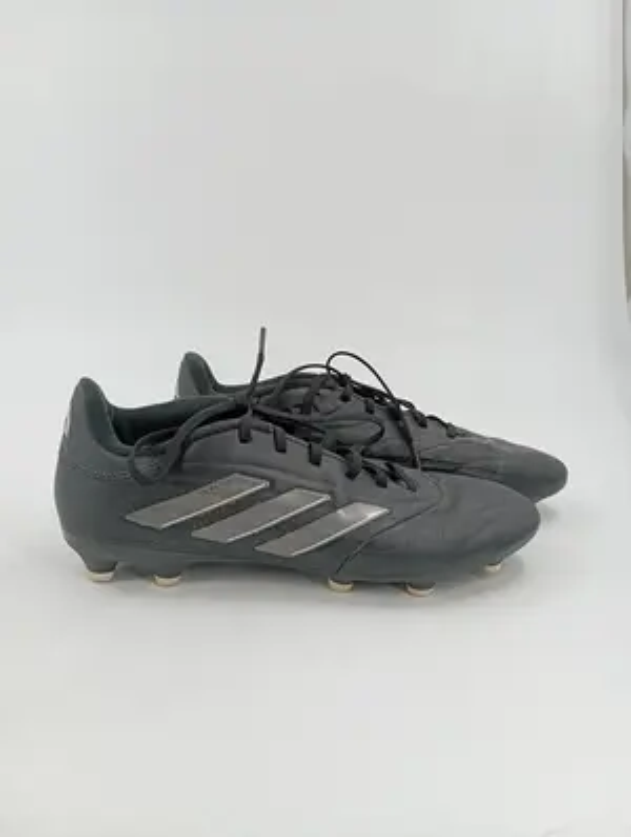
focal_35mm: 28
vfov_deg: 63.4
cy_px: 418
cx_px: 316
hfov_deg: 49.9
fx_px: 678
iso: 57
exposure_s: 1/50
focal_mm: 4.22
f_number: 1.8
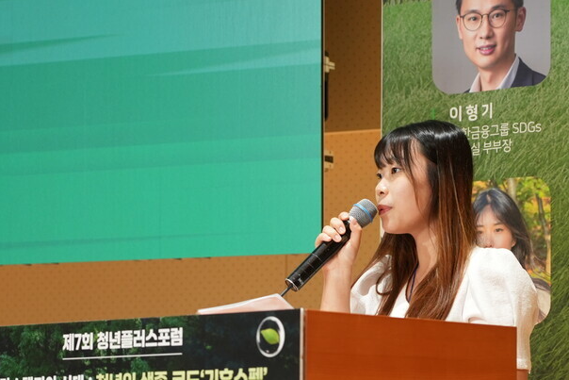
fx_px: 2640
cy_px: 248
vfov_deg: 8.2
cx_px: 300
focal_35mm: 167
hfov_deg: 12.3
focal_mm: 105
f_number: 4
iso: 1600
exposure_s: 1/125
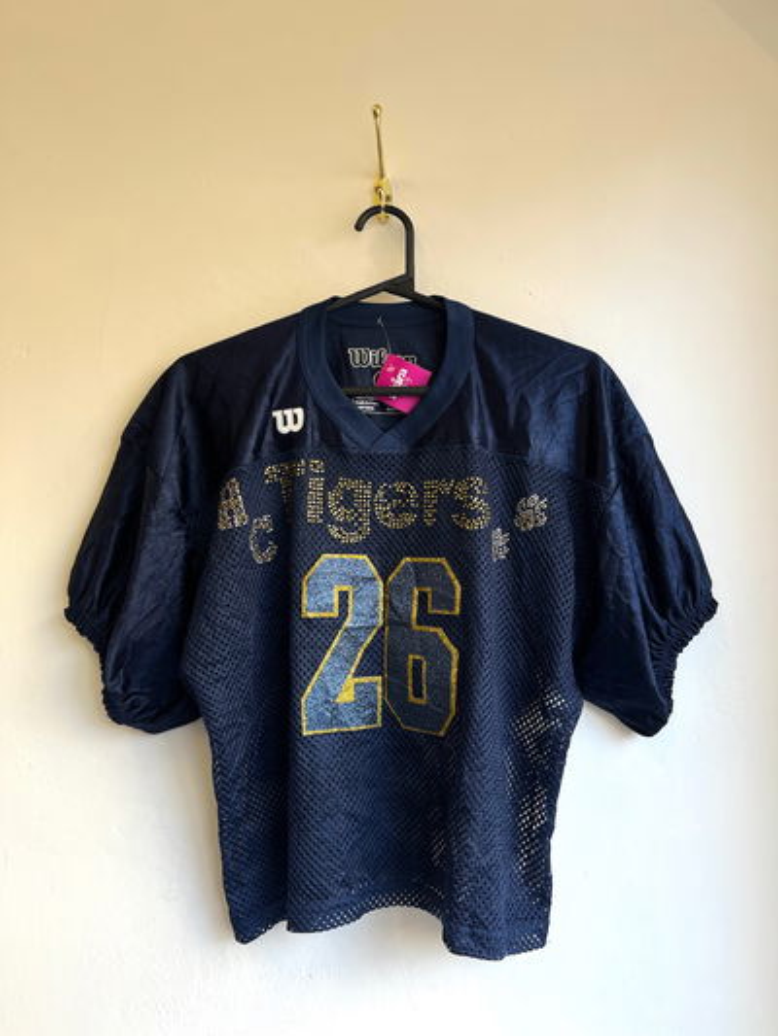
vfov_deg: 67.3
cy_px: 518
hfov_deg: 53.1
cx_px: 389
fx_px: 779
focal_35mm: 26
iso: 32
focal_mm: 5.1
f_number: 1.6
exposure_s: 1/101
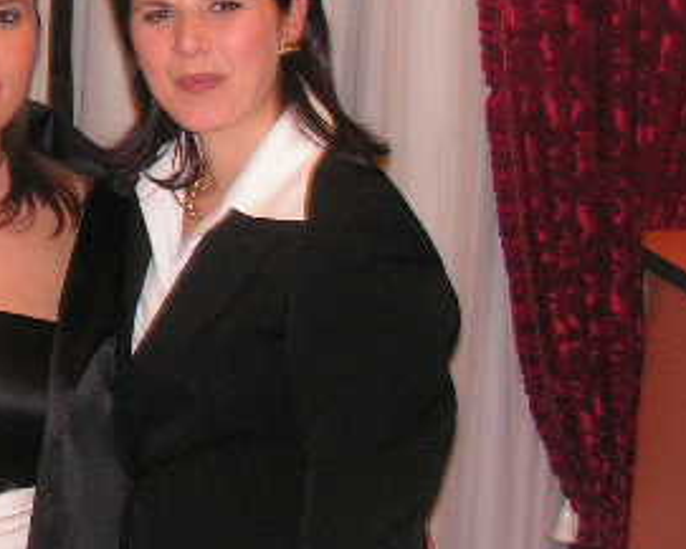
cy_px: 152
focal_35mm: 106
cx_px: -109
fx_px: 2153
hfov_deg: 17.4
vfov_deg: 14.5
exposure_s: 1/40
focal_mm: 7.8
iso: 200
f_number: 3.2
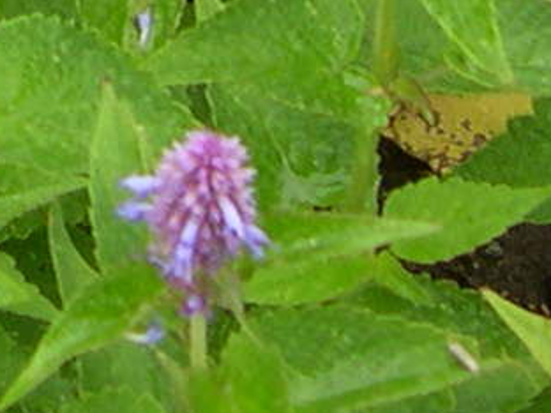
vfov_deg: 5.0
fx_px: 4409
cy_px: -953
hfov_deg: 7.0
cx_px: -306
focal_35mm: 277
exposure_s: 1/369
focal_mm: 8
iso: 100
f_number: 2.8
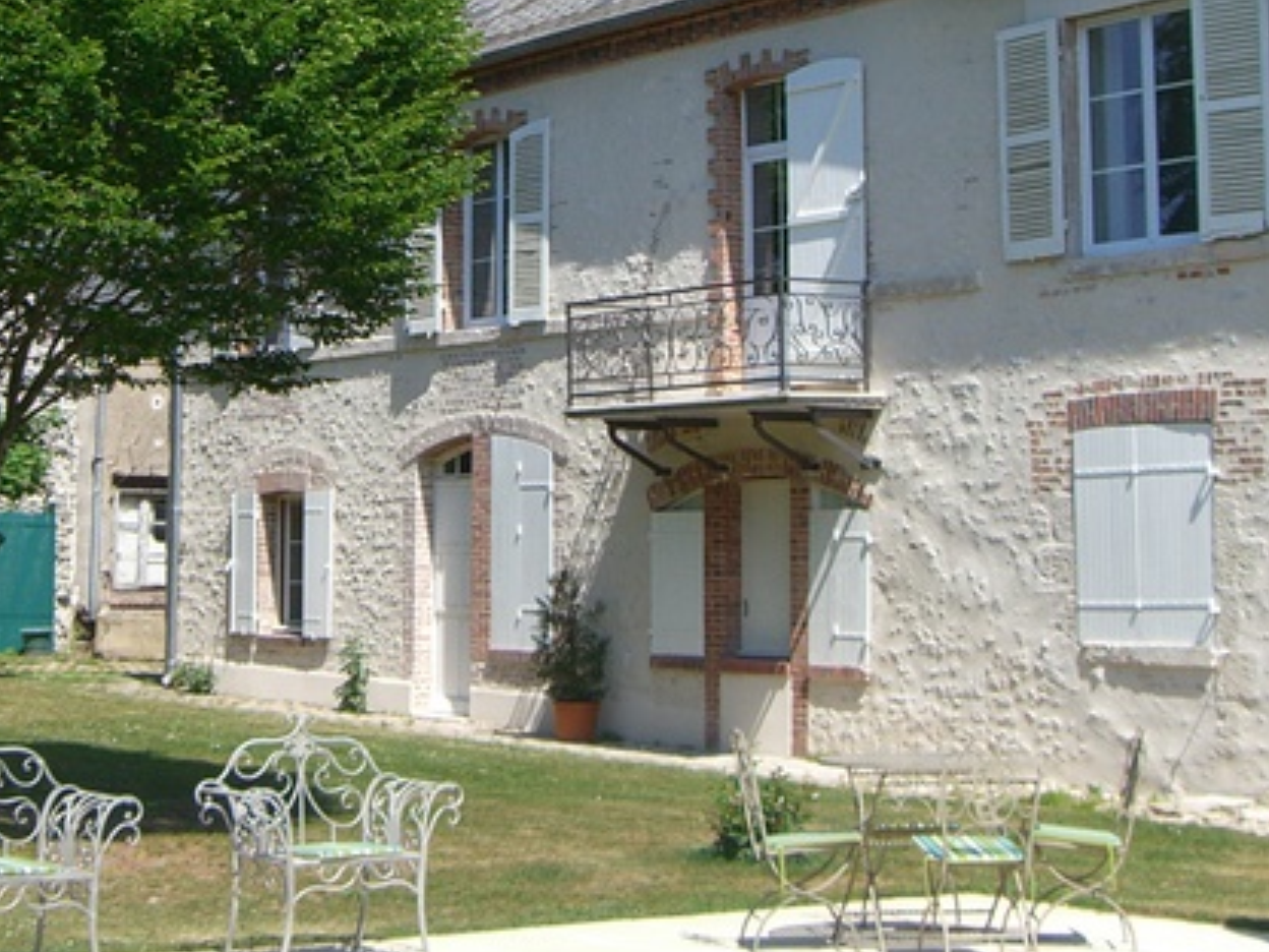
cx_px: 552
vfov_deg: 19.9
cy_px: 177
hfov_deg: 26.7
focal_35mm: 73
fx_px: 2676
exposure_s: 1/500
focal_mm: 6.2
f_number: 4.3
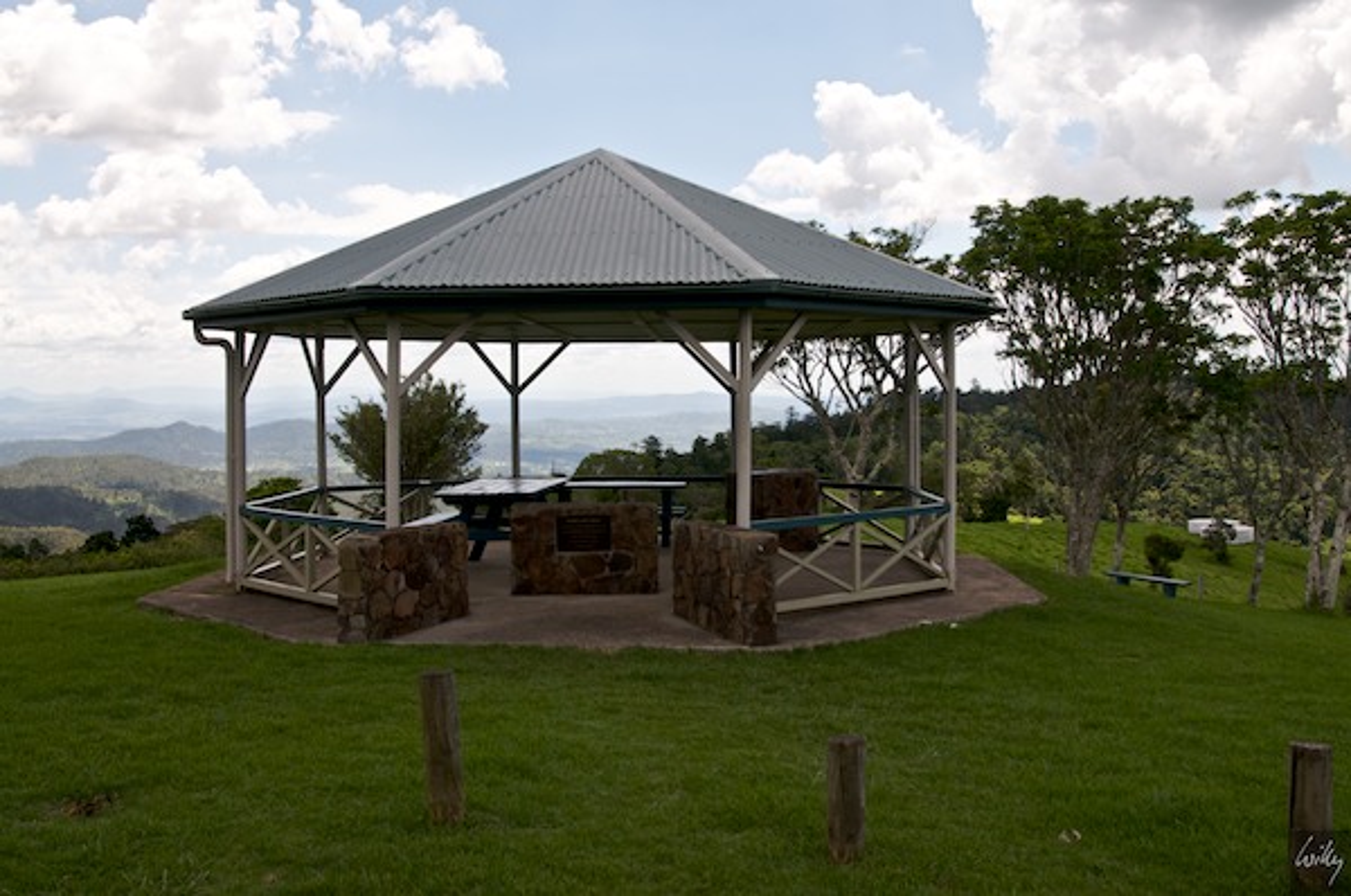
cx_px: 676
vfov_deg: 36.8
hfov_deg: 53.2
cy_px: 448
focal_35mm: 36
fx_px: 1349
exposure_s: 1/400
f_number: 10
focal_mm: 24
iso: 320
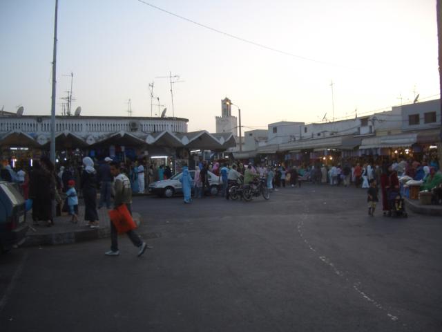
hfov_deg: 52.6
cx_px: 221
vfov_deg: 40.7
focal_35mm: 35
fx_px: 447
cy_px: 166
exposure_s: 1/100
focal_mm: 5.8
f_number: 2.6
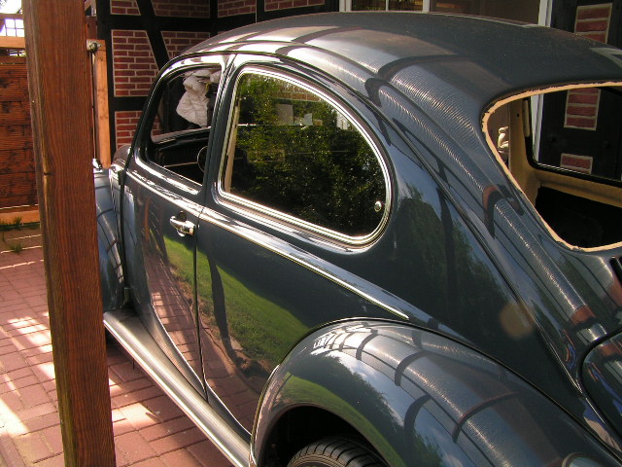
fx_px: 683
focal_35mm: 38
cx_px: 311
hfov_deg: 49.0
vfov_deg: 37.7
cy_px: 234
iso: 50
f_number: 4.5
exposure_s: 1/100
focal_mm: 6.3
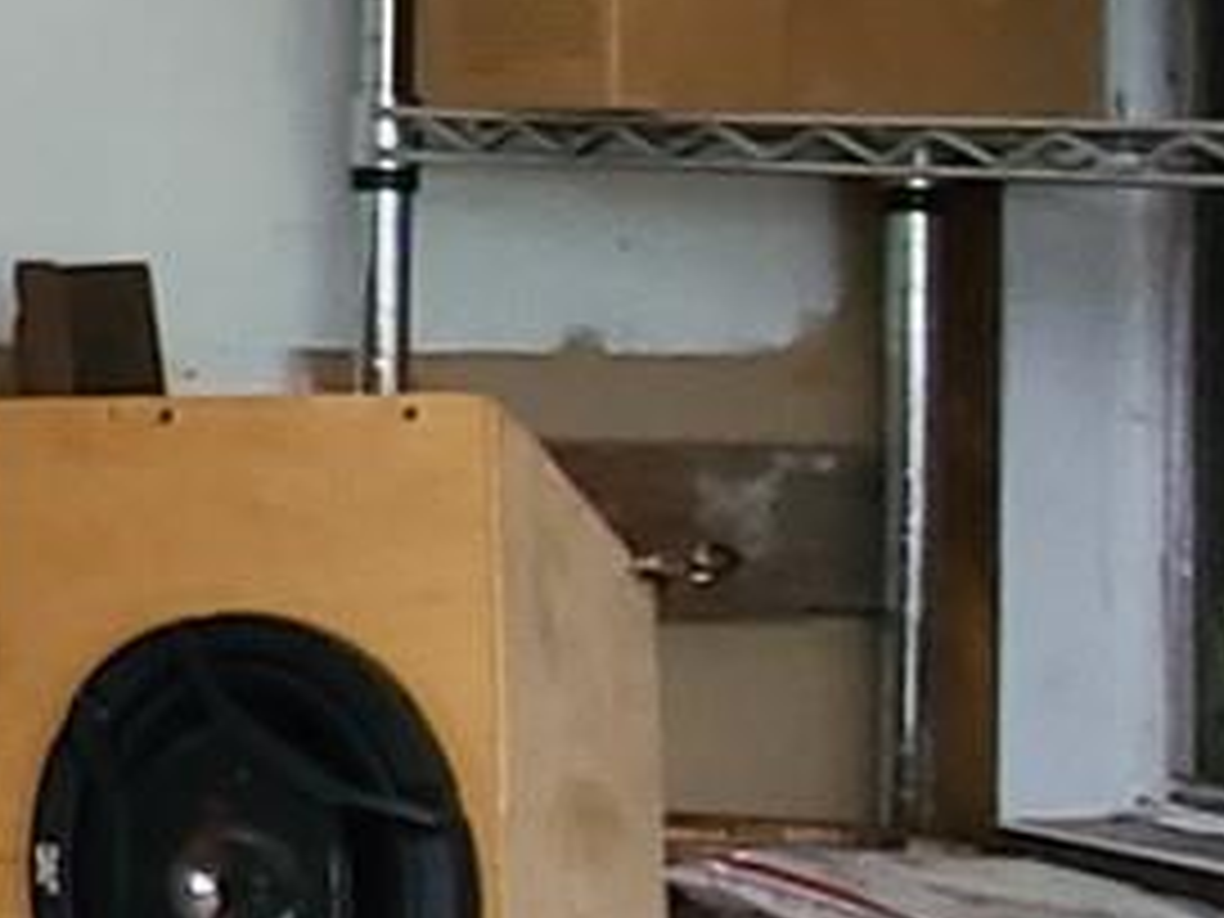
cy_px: -36
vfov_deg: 14.8
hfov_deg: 12.0
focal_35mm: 98
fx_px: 3465
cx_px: -2268
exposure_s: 1/30
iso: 400
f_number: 2.2
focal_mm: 2.2
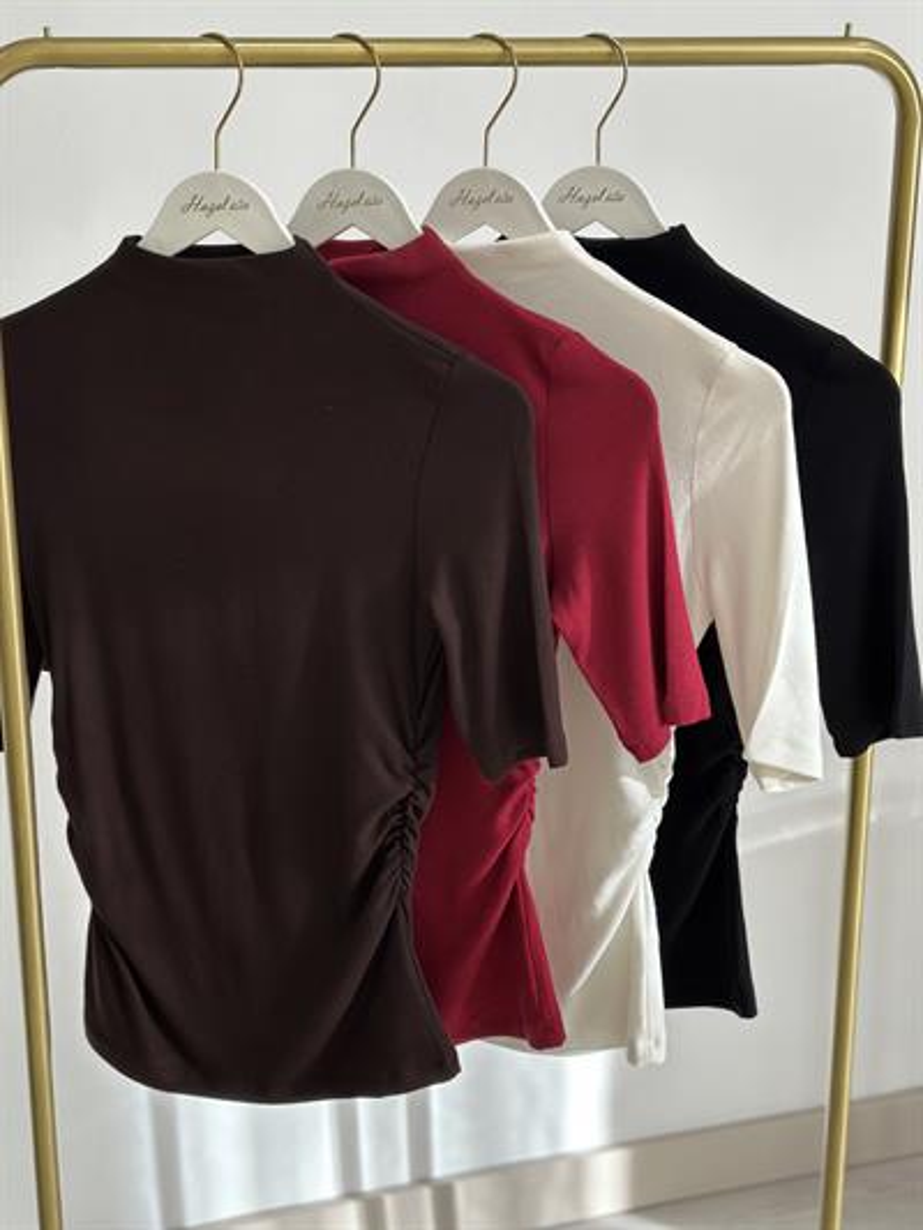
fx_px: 1706
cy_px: 615
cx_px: 462
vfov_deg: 39.6
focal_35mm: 48
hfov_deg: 30.3
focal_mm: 6.86
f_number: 1.78
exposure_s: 1/353
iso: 80
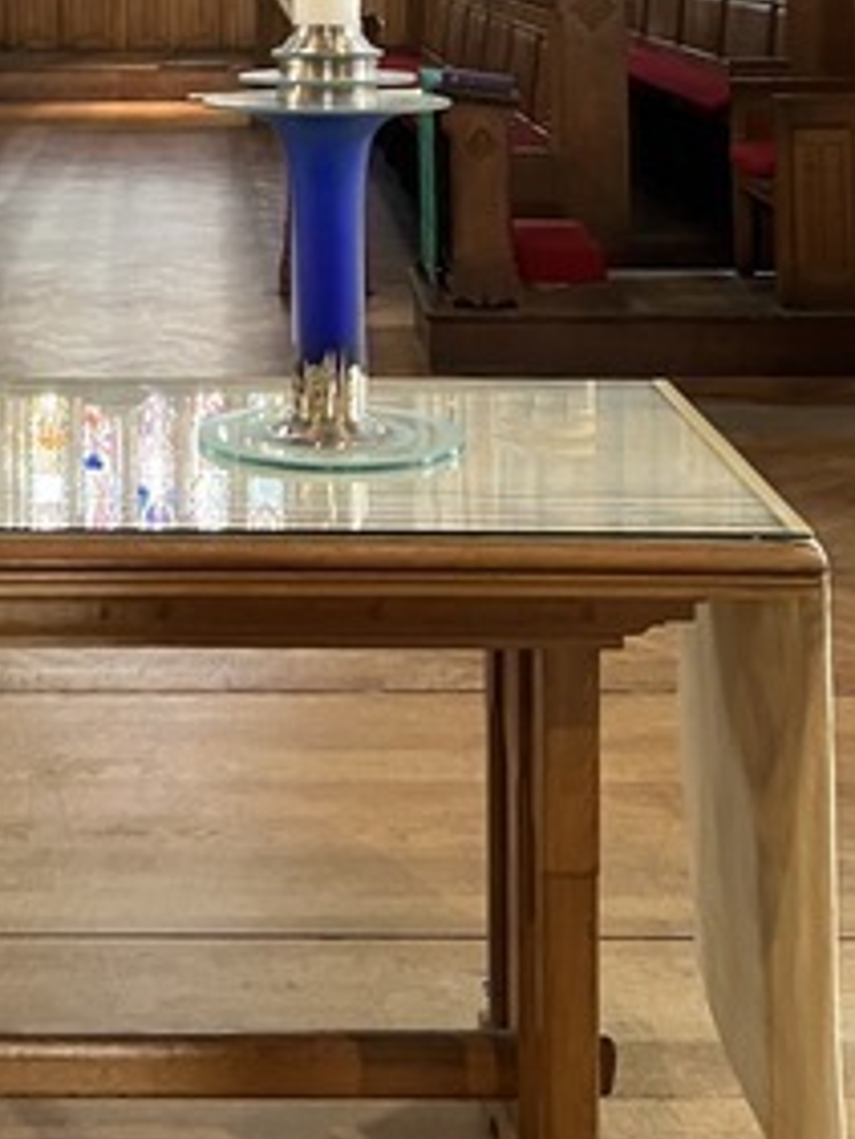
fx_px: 2336
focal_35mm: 71
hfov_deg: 20.5
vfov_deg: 24.8
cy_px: -227
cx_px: 195
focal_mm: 5.7
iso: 320
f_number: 1.5
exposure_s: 1/50
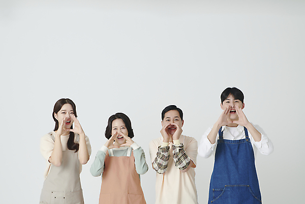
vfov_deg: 23.4
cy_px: 102
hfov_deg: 34.5
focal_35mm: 58
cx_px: 152
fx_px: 491
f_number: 11
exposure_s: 1/125
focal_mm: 58
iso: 80
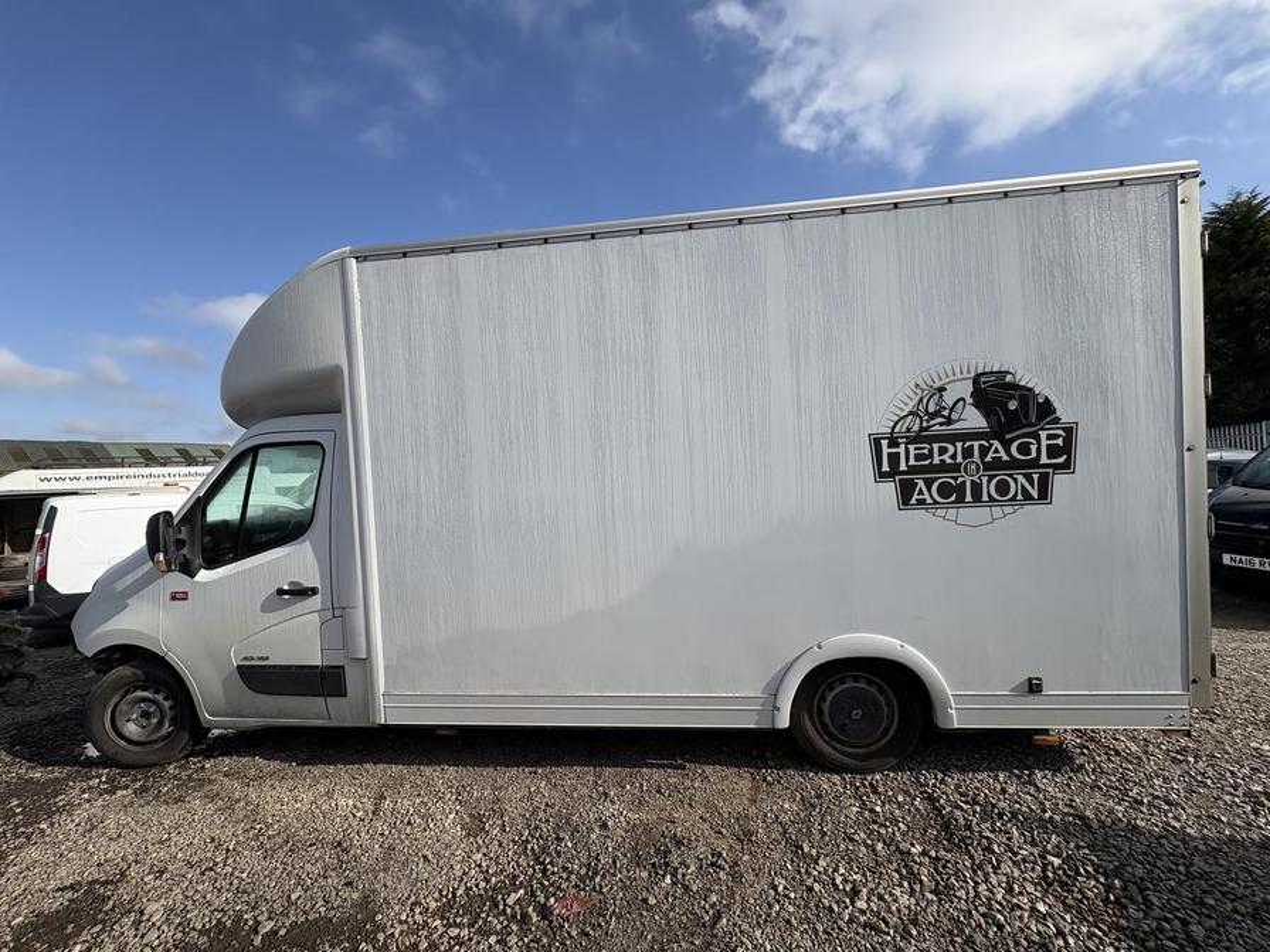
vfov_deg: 85.7
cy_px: 476
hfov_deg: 102.1
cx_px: 635
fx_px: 514
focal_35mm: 14
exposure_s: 1/2208
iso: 50
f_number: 2.2
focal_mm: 2.22
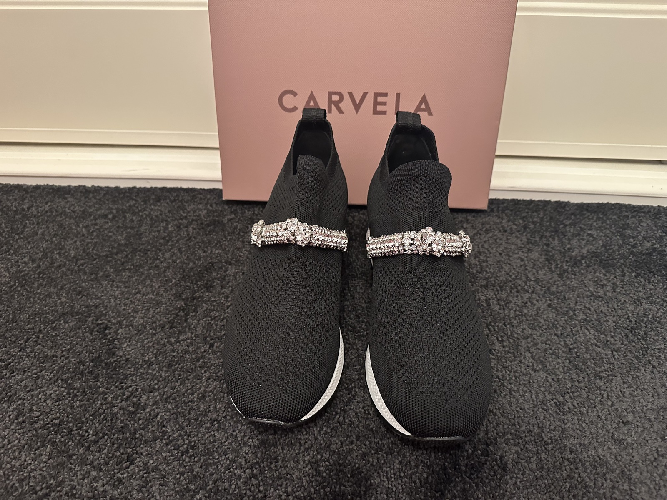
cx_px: 334
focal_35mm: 24
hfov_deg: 71.6
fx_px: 462
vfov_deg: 56.8
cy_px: 250
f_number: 1.78
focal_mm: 6.86
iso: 640
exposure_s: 1/33
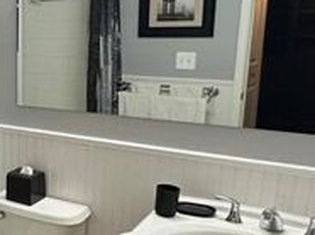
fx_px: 482
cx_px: -104
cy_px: 125
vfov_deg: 27.5
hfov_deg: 28.8
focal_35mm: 53
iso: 200
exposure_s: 1/120
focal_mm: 2.22
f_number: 2.2
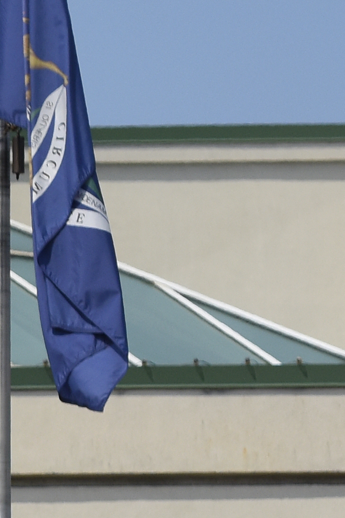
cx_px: -855
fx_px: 10148
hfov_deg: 1.9
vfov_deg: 2.9
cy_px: 809
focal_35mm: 706
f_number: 5
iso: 400
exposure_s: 1/5000
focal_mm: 105
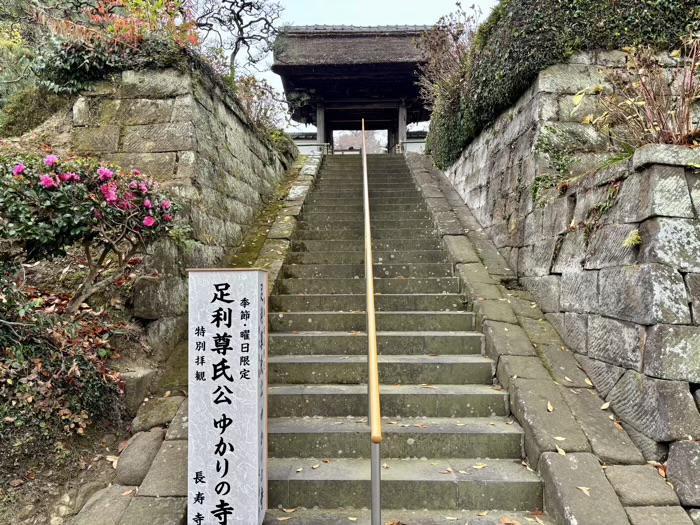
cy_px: 262
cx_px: 350
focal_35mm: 26
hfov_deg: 67.3
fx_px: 526
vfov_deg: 53.1
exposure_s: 1/121
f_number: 1.6
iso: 80
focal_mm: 5.96
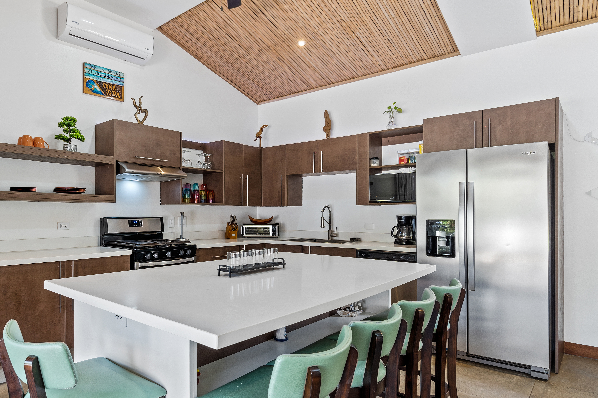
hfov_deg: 74.8
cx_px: 224
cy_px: 210
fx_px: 382
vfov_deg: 55.1
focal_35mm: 23
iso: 250
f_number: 8
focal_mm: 16
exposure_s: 1/6
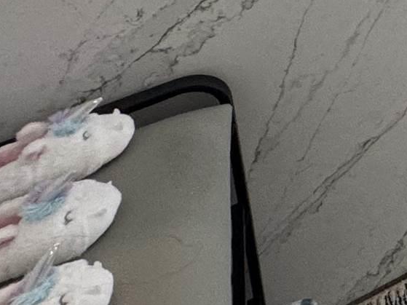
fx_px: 905
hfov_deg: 16.0
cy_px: -472
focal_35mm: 77
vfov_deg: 13.1
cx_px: 915
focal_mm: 2.22
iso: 125
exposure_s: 1/120
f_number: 2.2
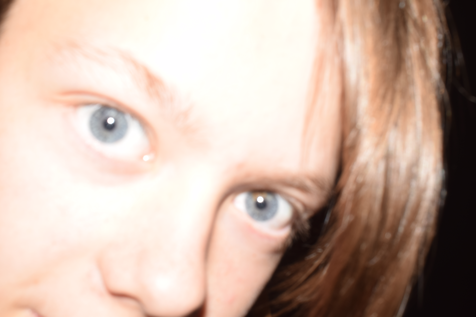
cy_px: 158
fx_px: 595
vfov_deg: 29.9
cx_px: 238
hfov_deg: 43.6
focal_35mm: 45
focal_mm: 30
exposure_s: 1/50
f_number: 20
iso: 100
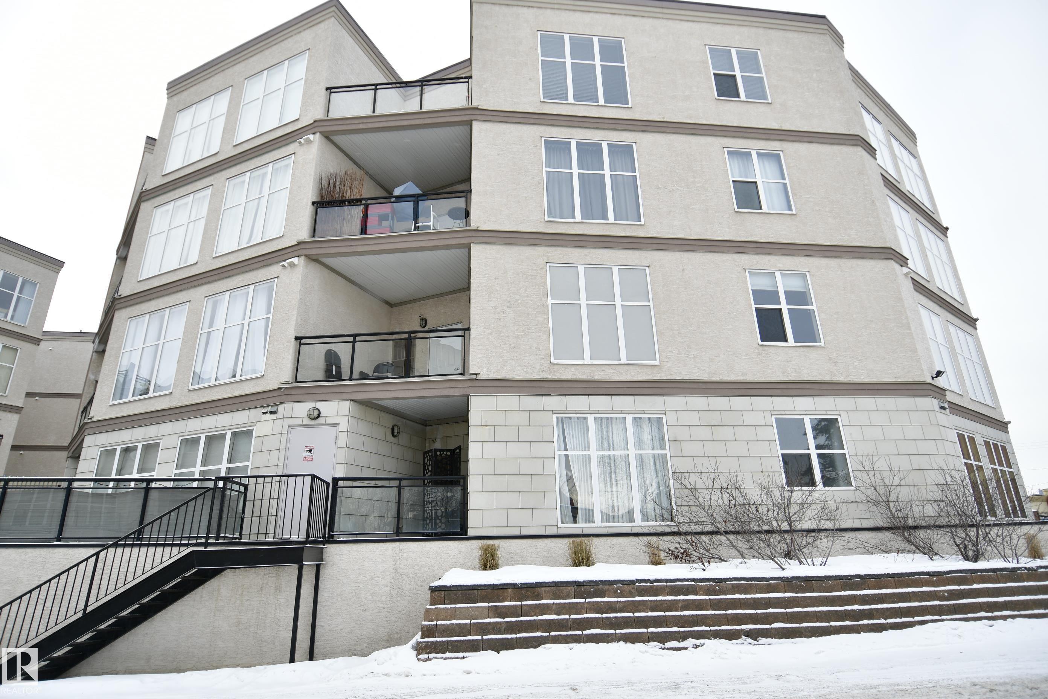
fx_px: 524
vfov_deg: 67.4
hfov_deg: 90.0
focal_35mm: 18
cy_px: 350
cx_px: 524
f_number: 4
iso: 100
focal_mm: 12
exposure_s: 1/200
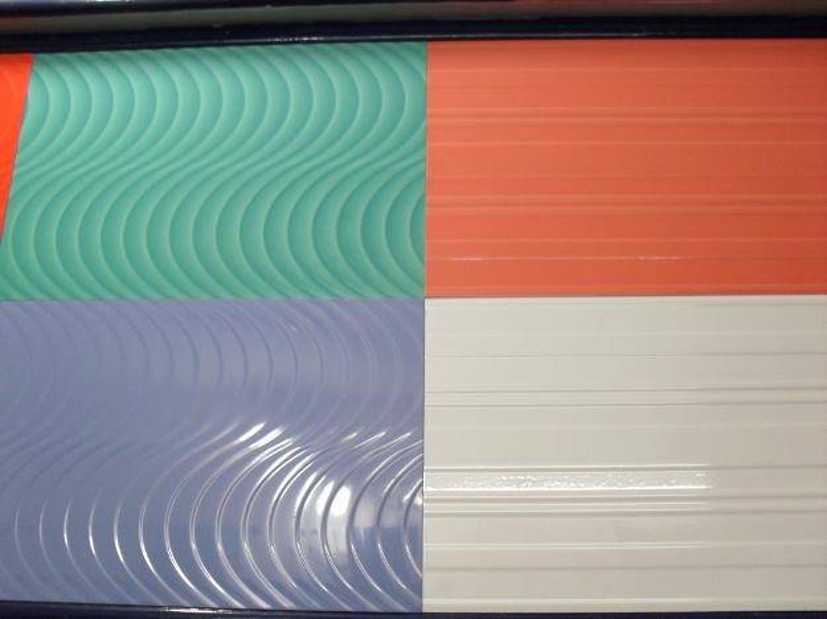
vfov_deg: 37.7
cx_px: 414
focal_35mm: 38
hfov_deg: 49.0
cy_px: 310
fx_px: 907
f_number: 2.8
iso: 160
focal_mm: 6.3
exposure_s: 1/45
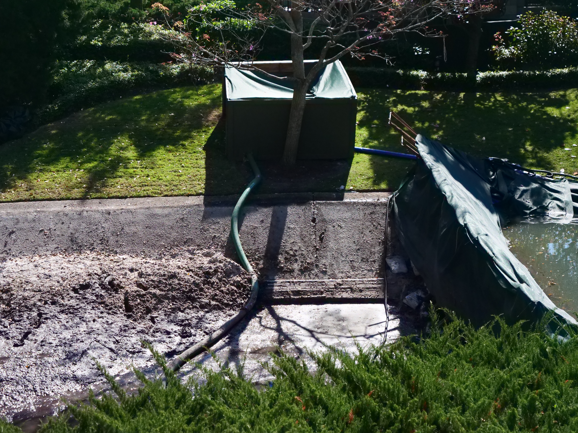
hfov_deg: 25.7
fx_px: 1269
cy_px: 216
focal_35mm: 76
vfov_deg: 19.4
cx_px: 289
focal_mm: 38
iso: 3200
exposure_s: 1/10000
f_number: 3.9
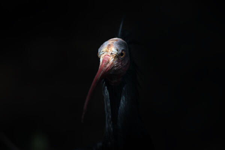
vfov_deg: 3.3
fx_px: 2625
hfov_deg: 4.9
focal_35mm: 420
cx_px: 112
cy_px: 75
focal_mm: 420
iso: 400
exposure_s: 1/1000
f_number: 4
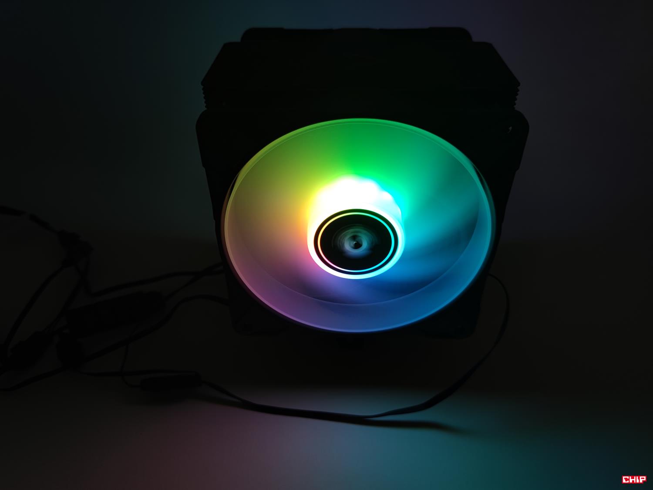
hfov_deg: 69.4
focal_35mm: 25
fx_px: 472
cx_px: 326
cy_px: 245
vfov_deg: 54.9
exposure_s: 1/160
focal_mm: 6.78
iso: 77
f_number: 1.85
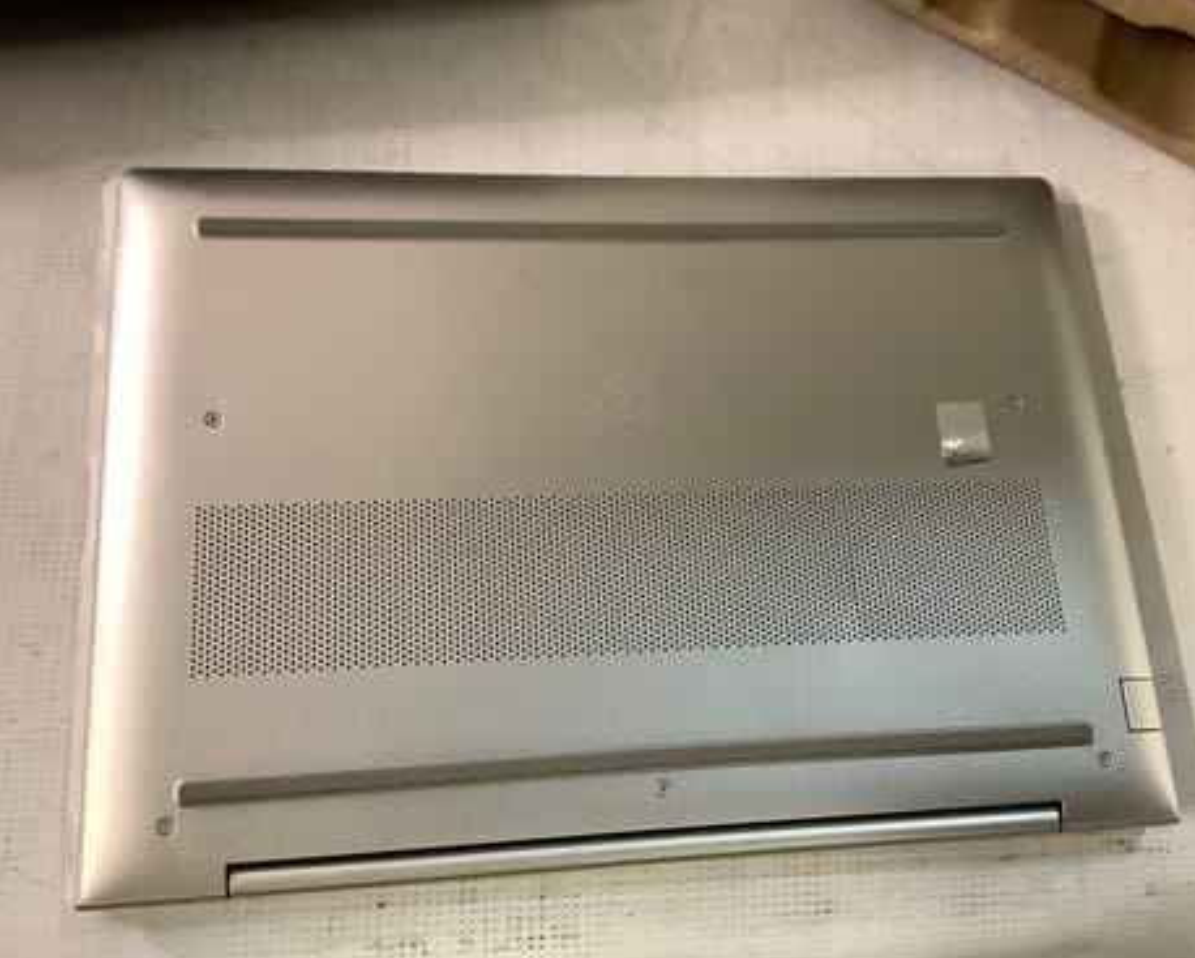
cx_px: 650
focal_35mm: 33
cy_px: 487
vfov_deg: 44.6
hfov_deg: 54.1
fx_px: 1168
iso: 200
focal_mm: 3.3
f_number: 2.4
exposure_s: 1/50
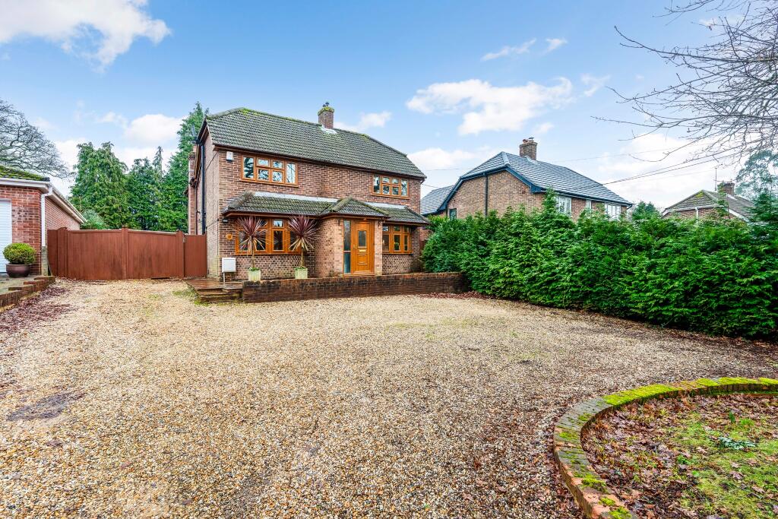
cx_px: 389
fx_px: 346
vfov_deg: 73.8
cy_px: 260
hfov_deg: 96.7
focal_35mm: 16
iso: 1000
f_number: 7.1
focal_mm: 16
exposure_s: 1/125
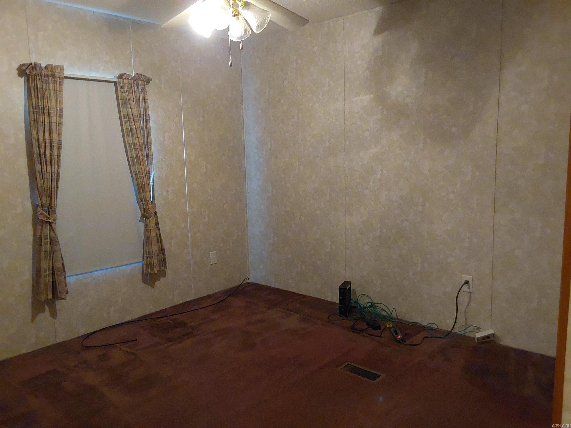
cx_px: 286
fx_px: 462
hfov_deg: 63.4
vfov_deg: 49.7
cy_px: 214
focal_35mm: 28
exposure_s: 1/17
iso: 500
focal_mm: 2.91
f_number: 1.9
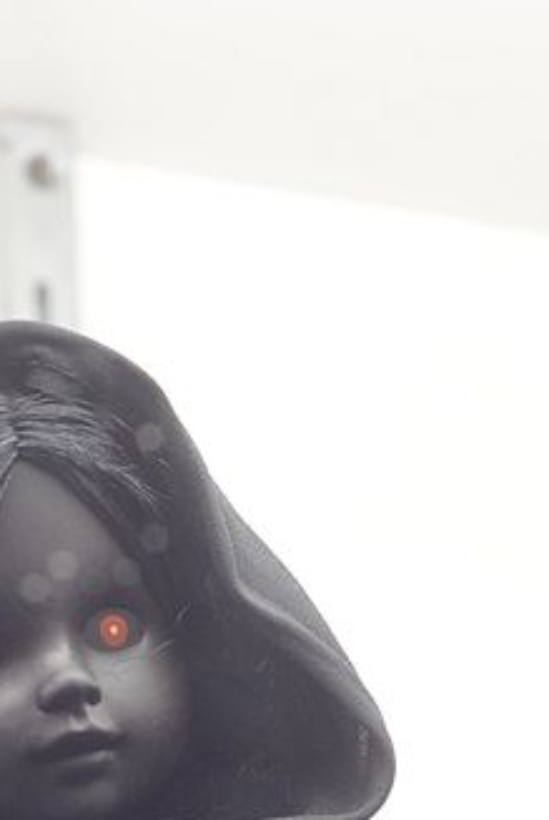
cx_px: 233
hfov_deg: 7.5
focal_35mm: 183
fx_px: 4173
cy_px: 1201
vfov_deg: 10.8
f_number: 5.6
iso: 1600
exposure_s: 1/125
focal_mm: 50
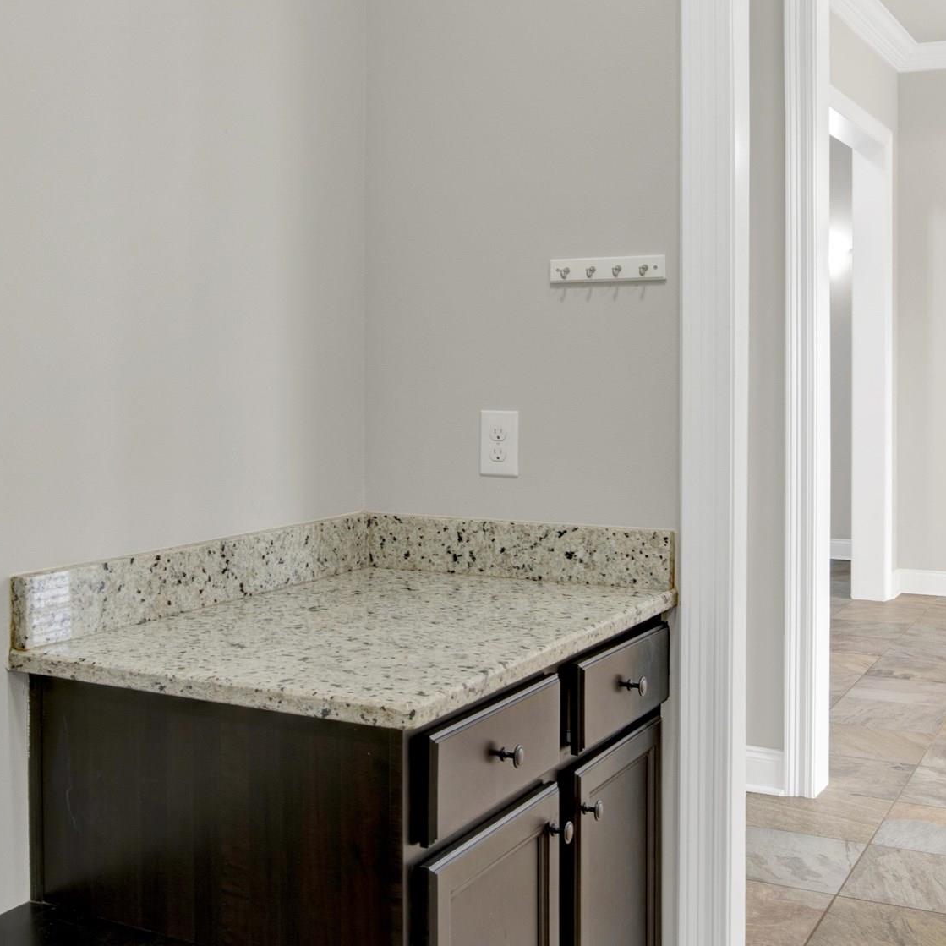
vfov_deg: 39.7
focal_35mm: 42
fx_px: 1299
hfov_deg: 39.9
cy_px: 350
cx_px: 395
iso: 200
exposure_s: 1/4
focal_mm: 18
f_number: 11
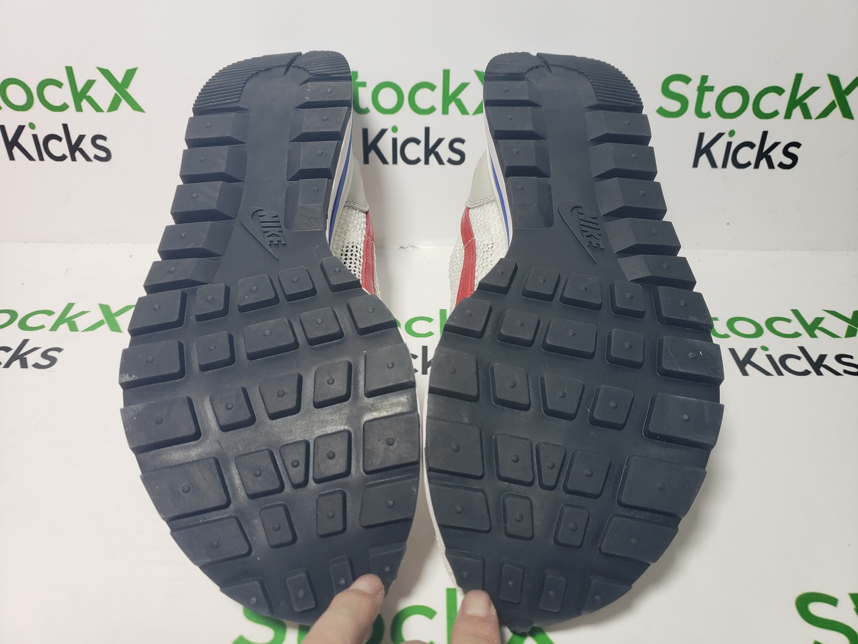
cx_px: 429
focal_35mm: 26
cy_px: 322
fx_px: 644
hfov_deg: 67.3
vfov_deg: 53.1
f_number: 1.5
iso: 50
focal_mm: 4.3
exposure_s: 1/330
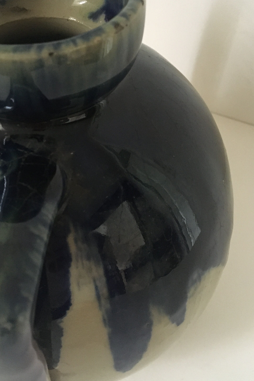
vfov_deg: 50.6
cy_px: 174
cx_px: 85
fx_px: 402
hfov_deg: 34.7
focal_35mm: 38
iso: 320
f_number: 2.2
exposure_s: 1/17
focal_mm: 4.15
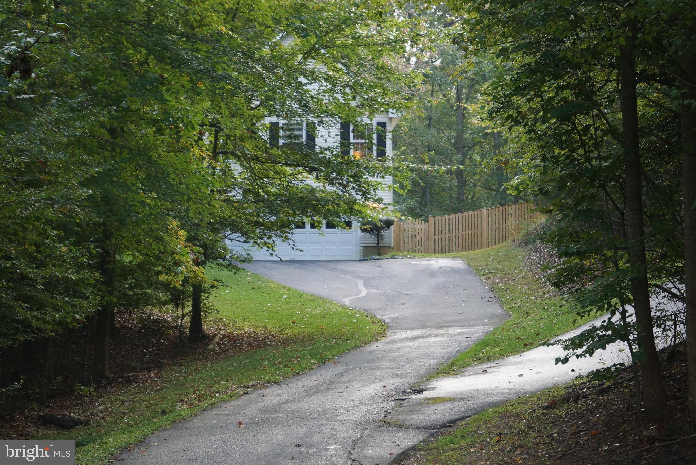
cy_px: 232
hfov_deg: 17.6
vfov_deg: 11.8
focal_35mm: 116
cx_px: 348
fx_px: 2243
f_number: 5.6
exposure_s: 1/50
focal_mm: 55
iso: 400
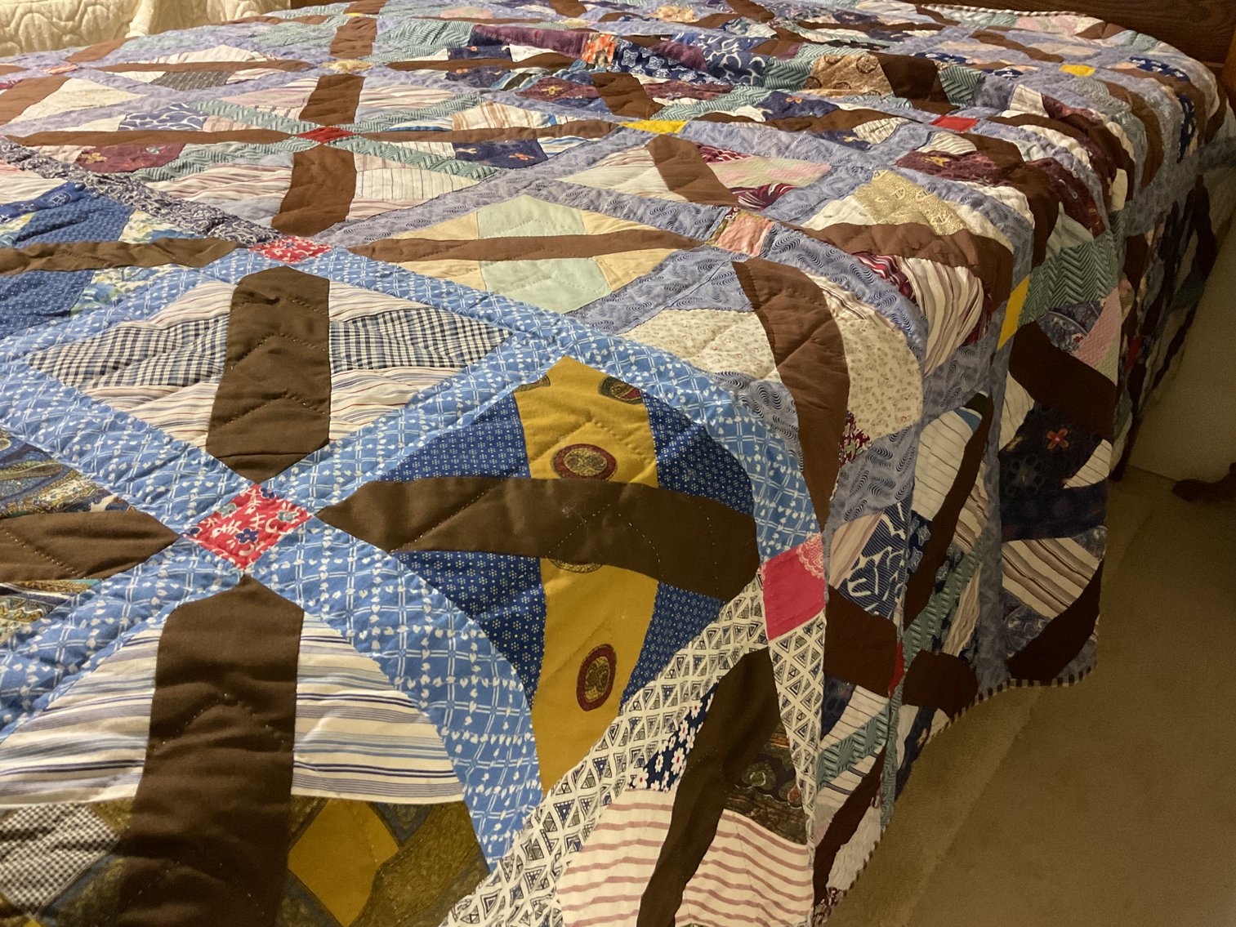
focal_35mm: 29
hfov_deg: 61.7
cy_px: 464
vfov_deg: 48.2
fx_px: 1036
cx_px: 618
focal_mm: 3
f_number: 1.8
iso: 250
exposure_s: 1/30
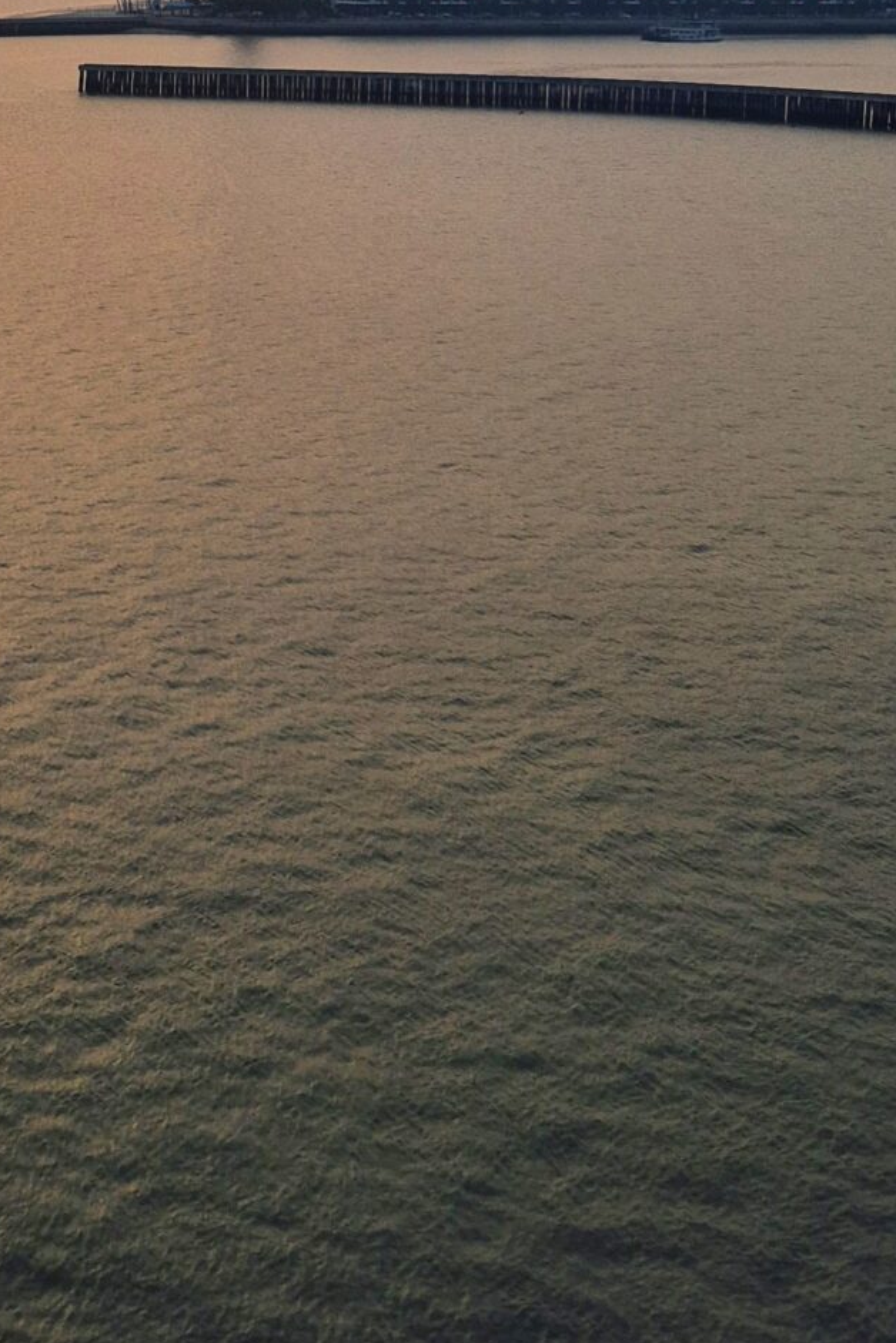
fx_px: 2426
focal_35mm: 65
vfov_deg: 28.8
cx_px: -107
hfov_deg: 19.9
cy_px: -40
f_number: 1.8
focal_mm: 5.4
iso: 64
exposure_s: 1/182
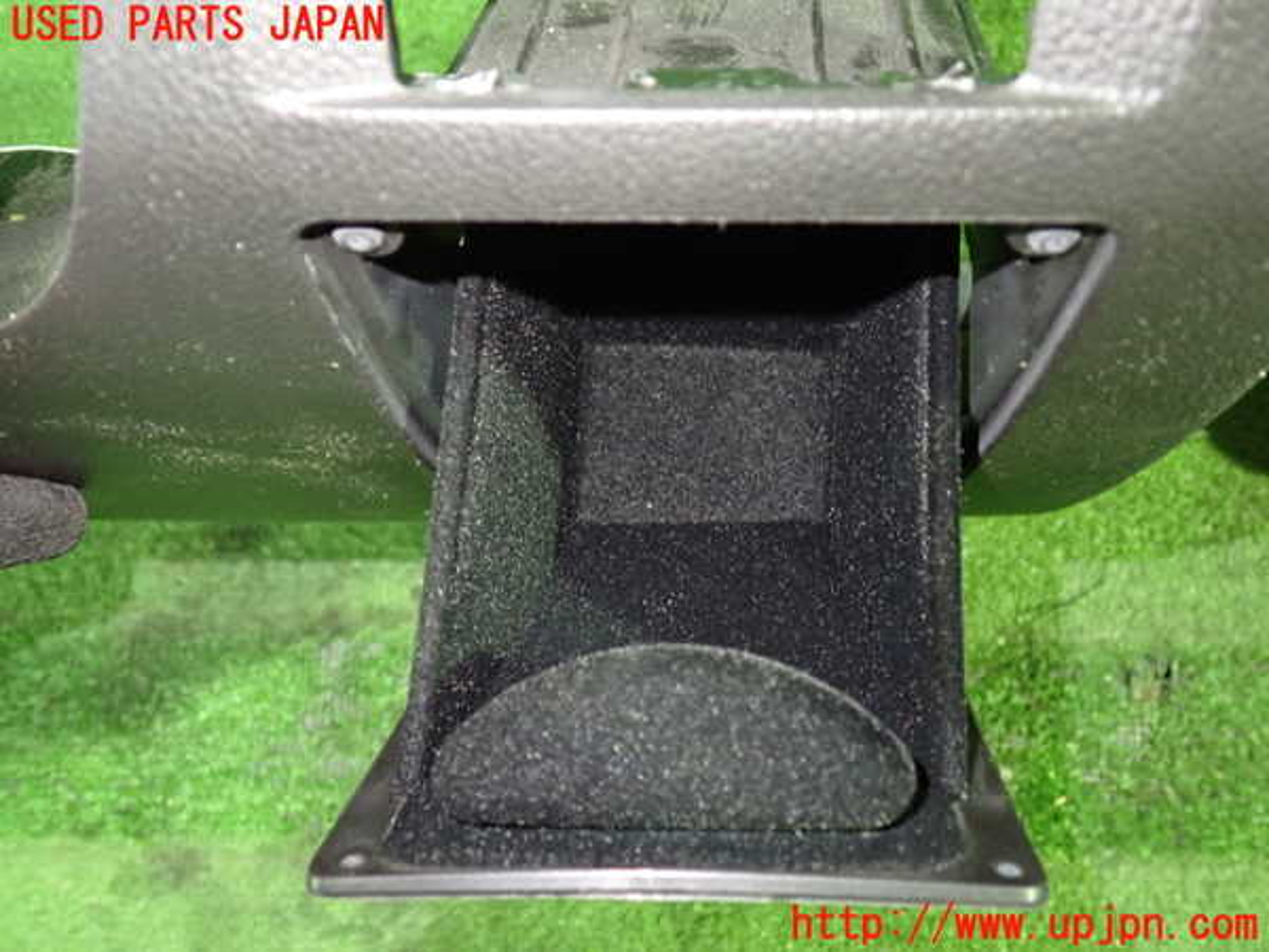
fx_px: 1100
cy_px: 476
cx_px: 634
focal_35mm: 30
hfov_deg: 60.0
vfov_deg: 46.8
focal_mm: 5.4
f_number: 2.3
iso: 800
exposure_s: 1/15
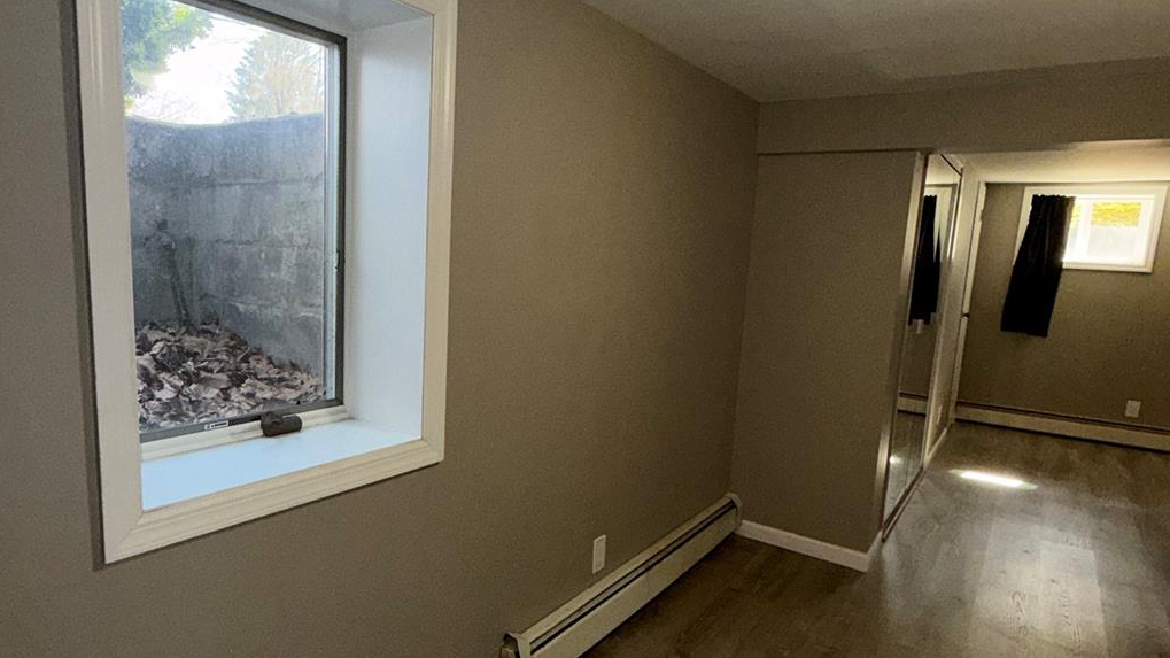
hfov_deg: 78.5
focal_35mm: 23
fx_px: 713
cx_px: 529
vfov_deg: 49.4
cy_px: 358
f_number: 2.2
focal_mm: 2.22
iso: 80
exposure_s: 1/120
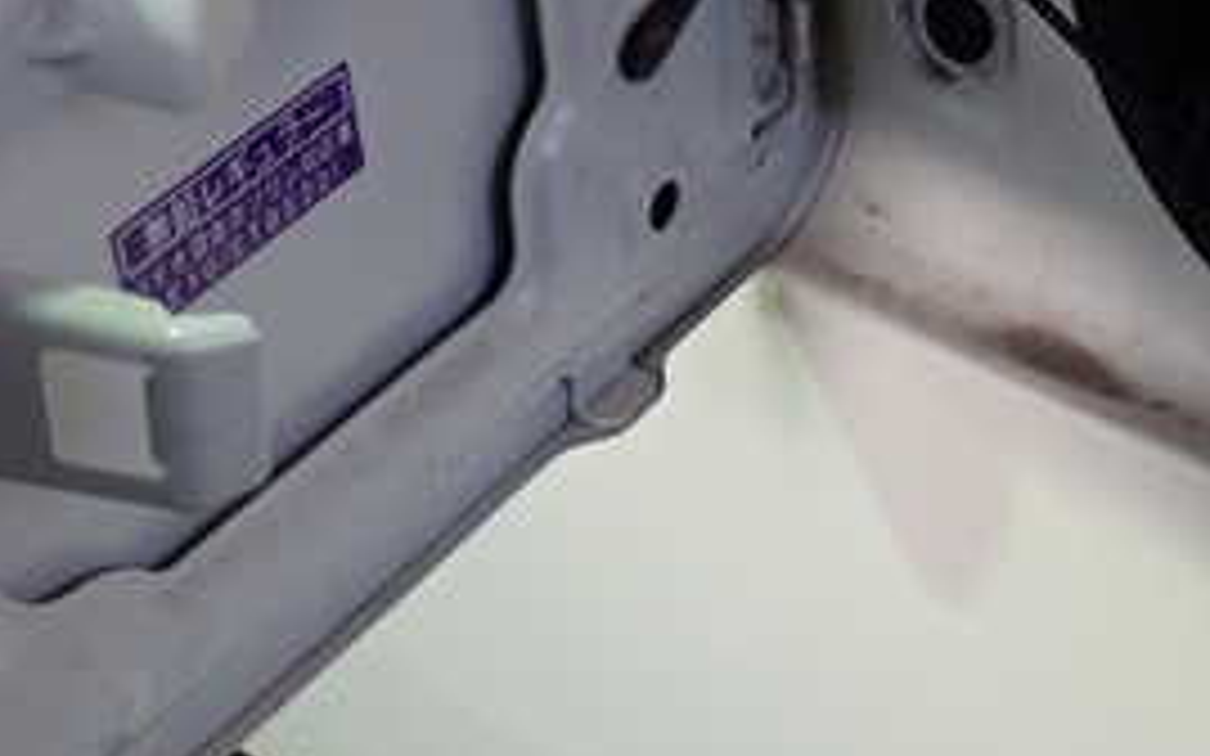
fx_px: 2802
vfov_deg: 15.3
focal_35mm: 85
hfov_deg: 24.2
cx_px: 837
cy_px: 243
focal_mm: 6.37
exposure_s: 1/40
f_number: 2.5
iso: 250
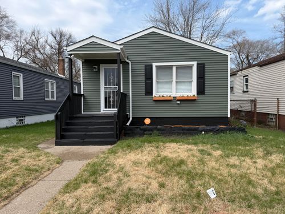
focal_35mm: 24
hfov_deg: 71.6
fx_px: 198
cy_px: 107
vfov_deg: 56.8
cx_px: 142
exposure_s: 1/3953
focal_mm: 6.76
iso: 80
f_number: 1.78
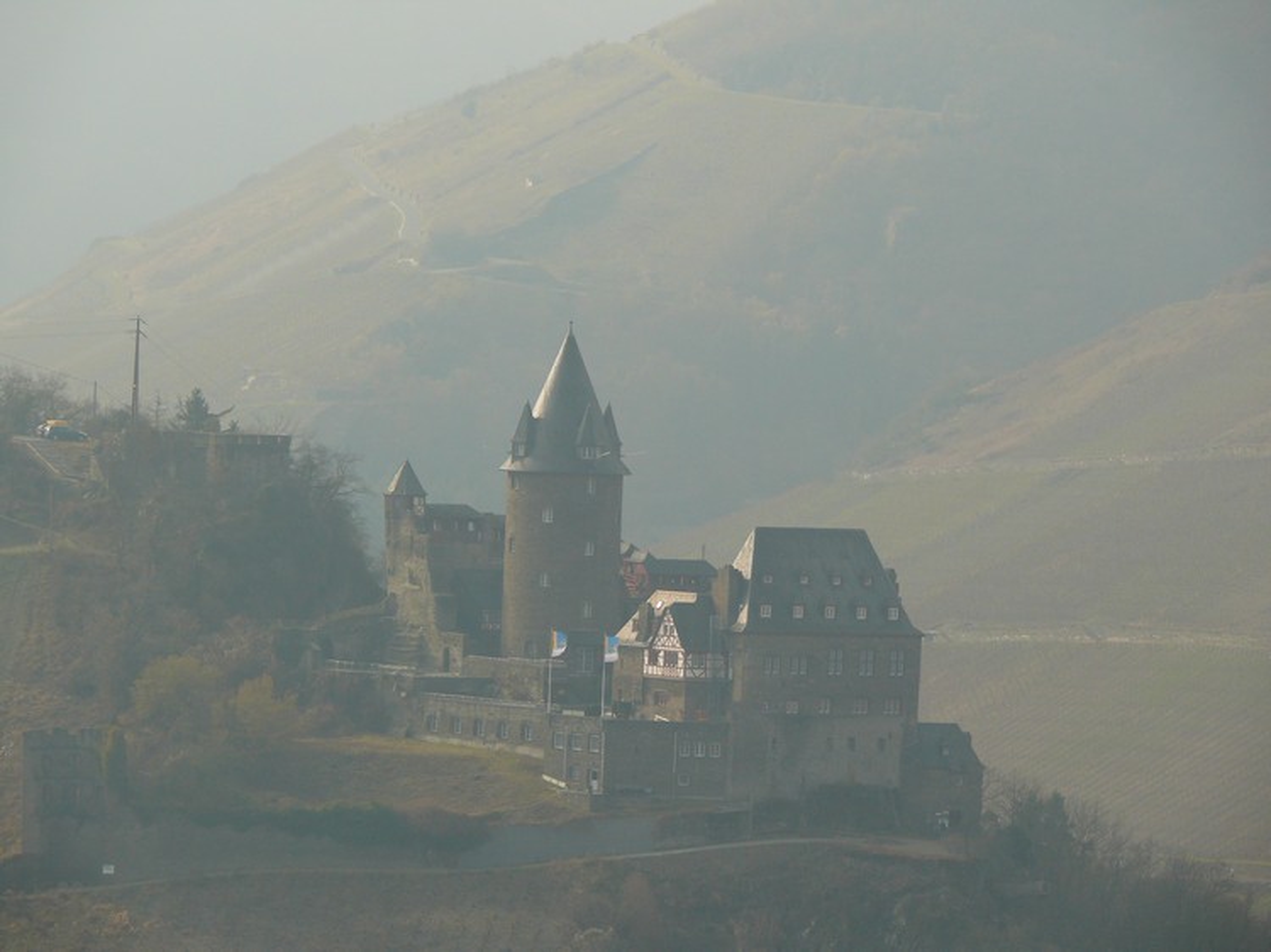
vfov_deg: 5.9
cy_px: 476
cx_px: 636
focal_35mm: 251
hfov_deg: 7.9
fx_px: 9213
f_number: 5
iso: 100
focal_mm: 53
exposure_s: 1/200
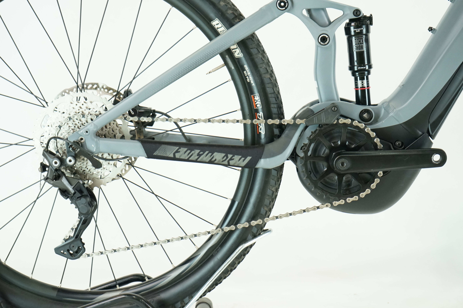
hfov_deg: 28.8
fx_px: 900
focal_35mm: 70
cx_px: 232
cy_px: 154
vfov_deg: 19.5
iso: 2500
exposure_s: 1/200
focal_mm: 70
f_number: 5.6
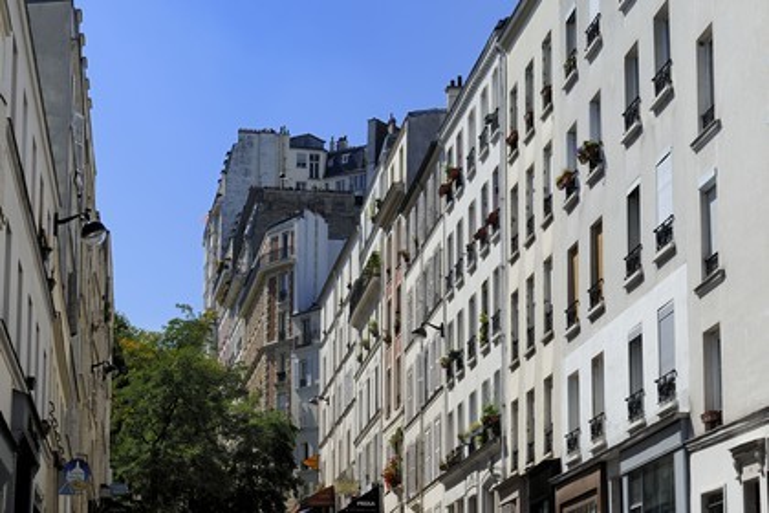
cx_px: 384
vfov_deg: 21.9
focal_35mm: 62
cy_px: 256
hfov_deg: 32.4
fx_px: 1324
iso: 200
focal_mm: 62
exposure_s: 1/160
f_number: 14
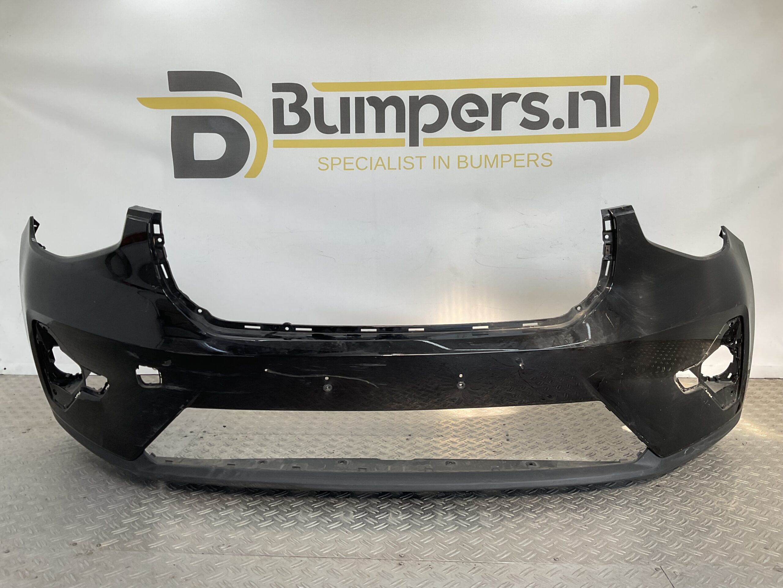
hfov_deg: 61.7
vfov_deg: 48.2
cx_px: 392
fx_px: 656
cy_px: 294
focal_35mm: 29
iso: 16
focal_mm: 3
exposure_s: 1/219
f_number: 1.8
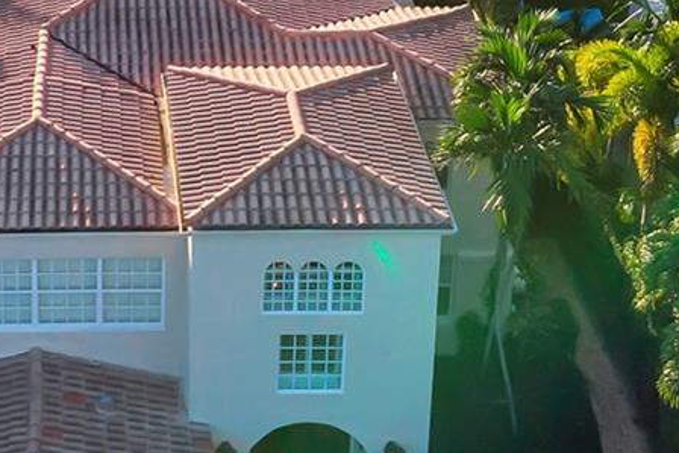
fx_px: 1679
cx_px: 100
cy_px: -112
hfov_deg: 22.4
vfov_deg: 14.8
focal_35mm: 89
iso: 100
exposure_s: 1/800
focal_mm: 4.5
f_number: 2.8
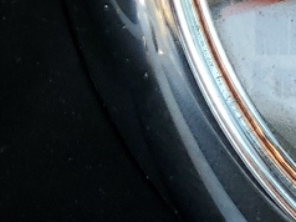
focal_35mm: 175
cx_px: -15
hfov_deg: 11.2
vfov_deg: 8.2
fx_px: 1495
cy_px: -168
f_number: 1.5
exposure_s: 1/175
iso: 50
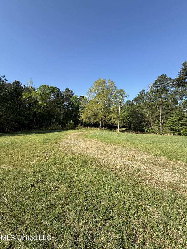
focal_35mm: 14
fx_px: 101
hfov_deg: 85.7
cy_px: 124
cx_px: 94
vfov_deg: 102.1
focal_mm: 2.22
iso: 50
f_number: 2.2
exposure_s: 1/1259
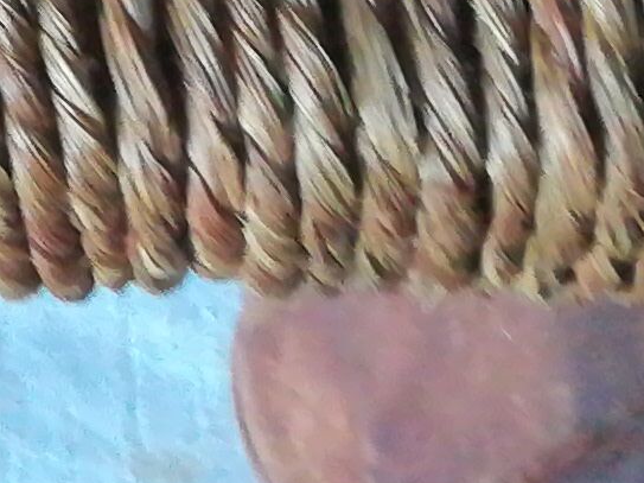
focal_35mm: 190
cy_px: -1194
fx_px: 3534
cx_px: -627
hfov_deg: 9.7
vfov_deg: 6.7
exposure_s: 1/14.3
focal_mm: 3.83
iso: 800
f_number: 2.2
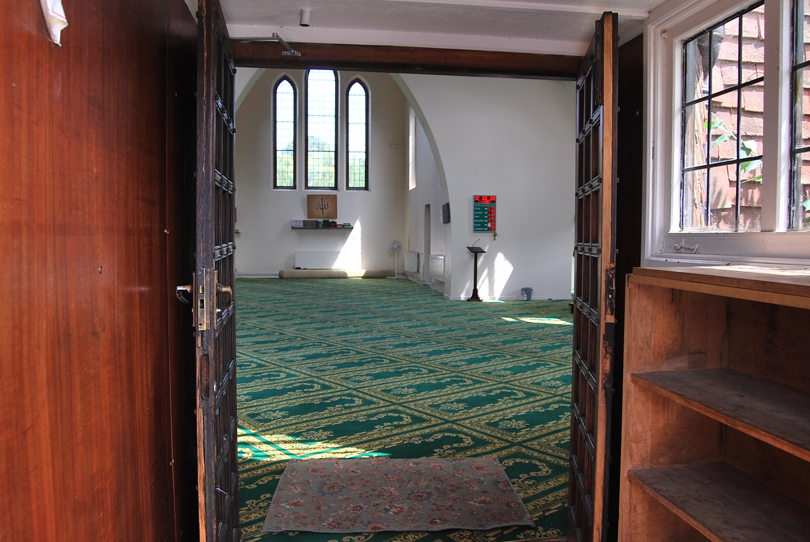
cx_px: 405
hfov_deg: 67.3
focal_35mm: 27
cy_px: 271
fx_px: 608
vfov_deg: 48.0
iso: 140
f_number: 5.6
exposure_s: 1/125
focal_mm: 18
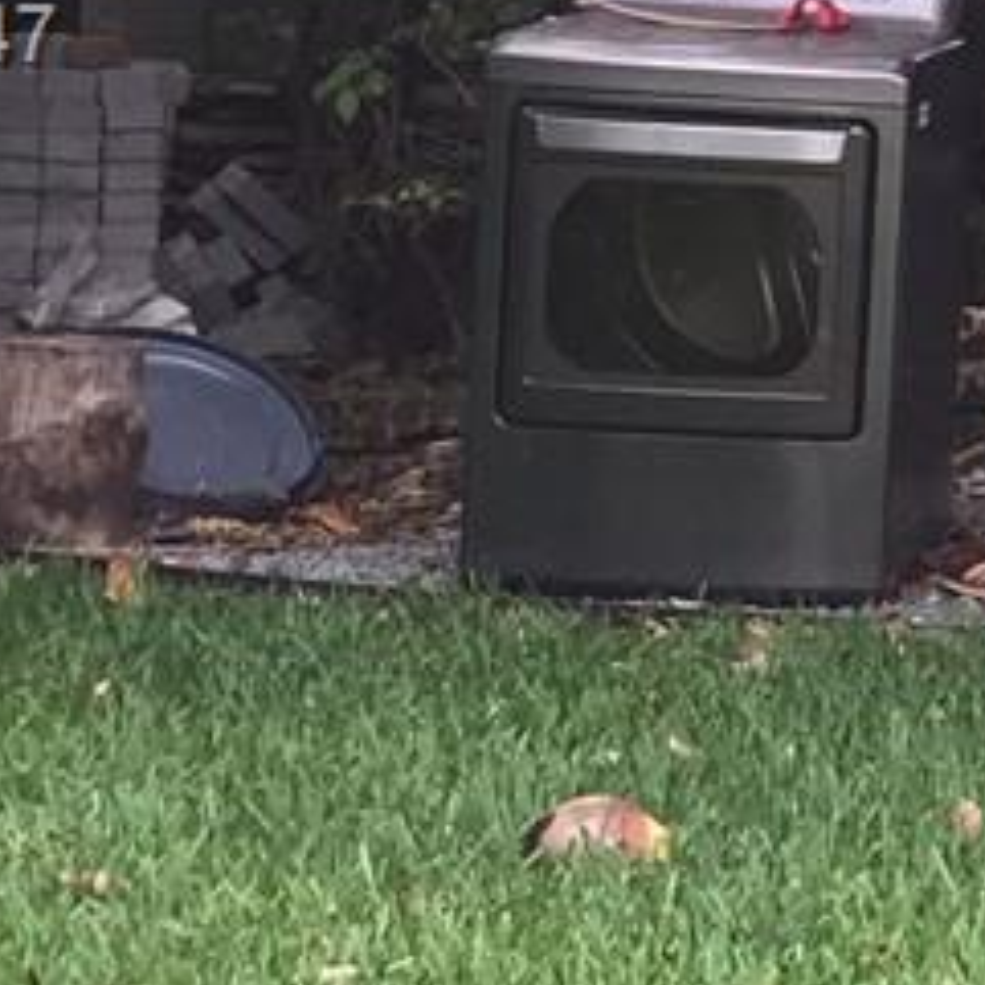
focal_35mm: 170
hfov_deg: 8.9
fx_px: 5473
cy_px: 41
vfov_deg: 10.2
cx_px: 2681
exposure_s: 1/120
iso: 50
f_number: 2.2
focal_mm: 4.15
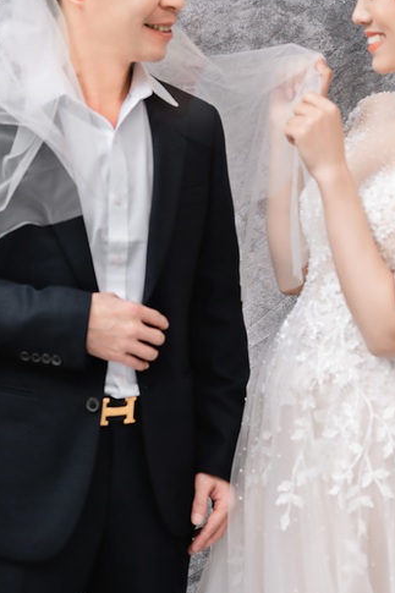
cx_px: 218
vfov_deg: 21.2
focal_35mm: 96
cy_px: 262
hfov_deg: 14.2
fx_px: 1581
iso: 100
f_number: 3.5
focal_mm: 50
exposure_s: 1/160
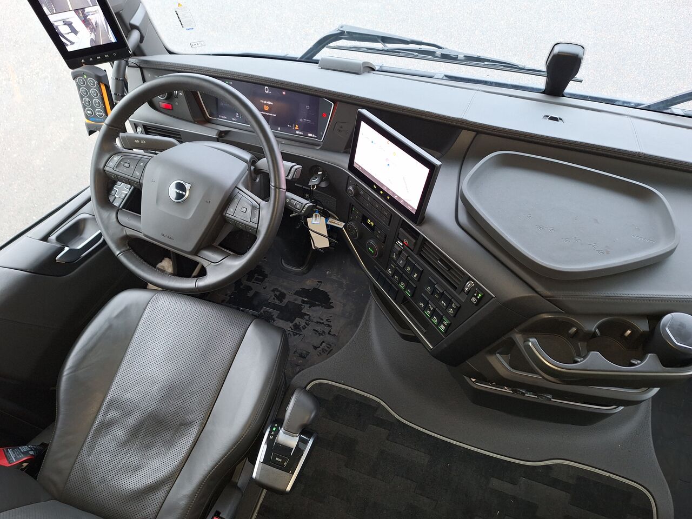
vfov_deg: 58.9
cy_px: 260
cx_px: 346
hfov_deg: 73.9
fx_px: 460
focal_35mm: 23
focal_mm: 5.54
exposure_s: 1/40
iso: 125
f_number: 1.8
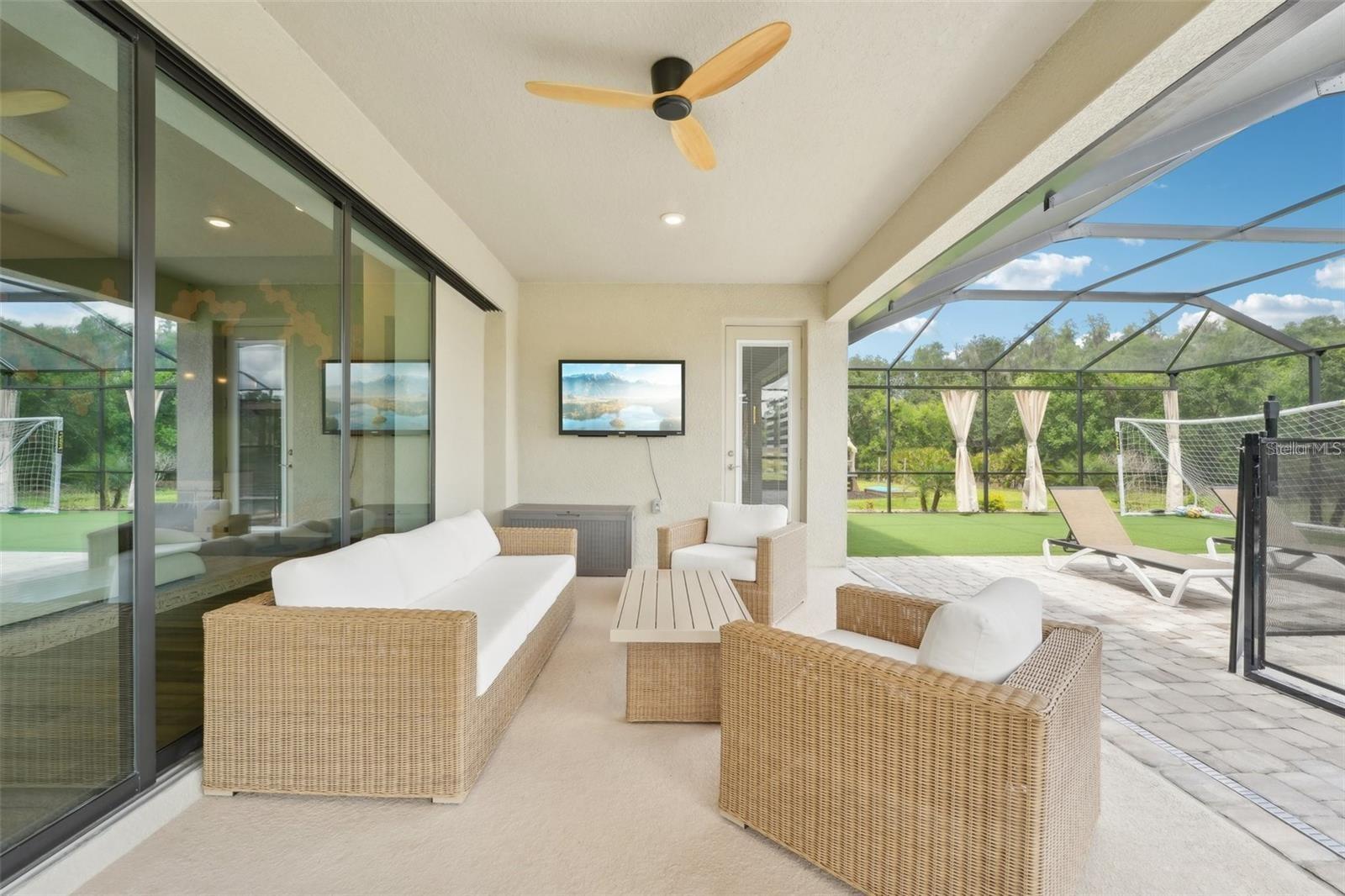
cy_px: 448
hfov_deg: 104.3
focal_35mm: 14
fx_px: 523
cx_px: 672
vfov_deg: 81.2
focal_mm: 14
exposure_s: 1/50
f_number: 8
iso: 200
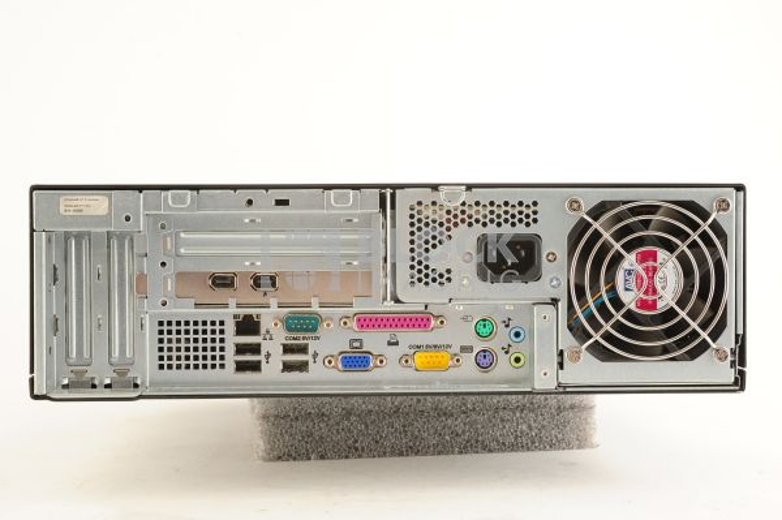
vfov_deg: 26.9
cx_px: 391
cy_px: 260
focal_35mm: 50
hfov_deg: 39.6
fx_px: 1085
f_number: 10
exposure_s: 1/160
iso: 1600
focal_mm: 50
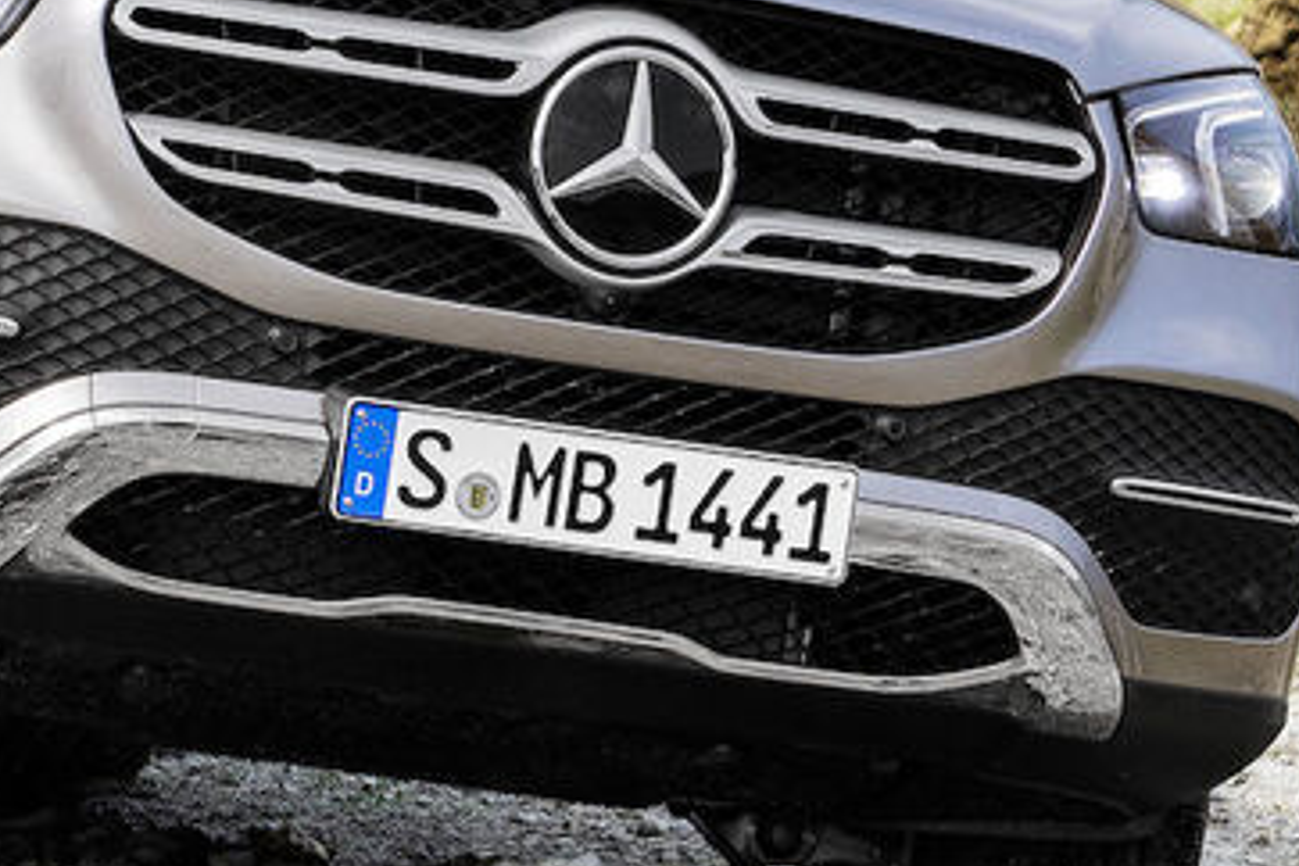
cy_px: -1059
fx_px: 13350
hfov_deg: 5.6
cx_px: 143
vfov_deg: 3.7
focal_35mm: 370
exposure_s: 1/640
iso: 200
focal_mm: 70
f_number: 8
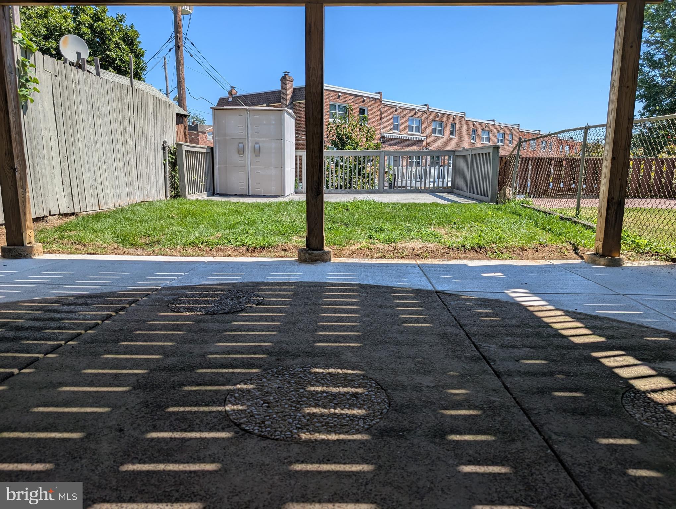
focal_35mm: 24
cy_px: 254
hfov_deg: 71.5
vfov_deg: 56.9
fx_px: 469
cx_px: 338
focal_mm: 6.9
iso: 21
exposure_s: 1/917
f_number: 1.68
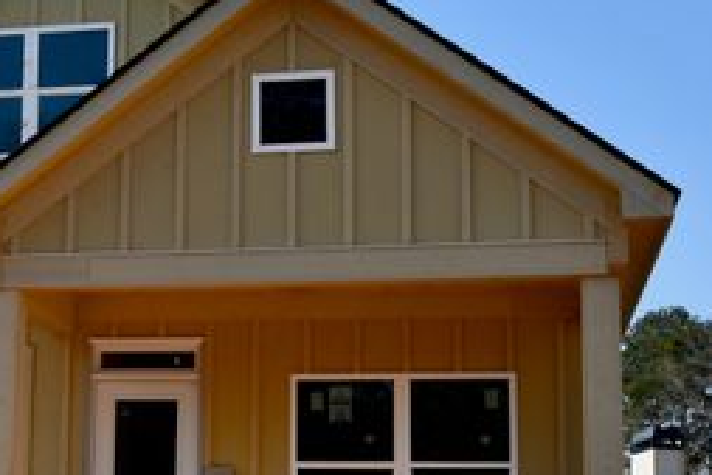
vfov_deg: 19.2
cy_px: 232
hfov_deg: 27.4
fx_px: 1405
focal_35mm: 71
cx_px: 62
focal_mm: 24
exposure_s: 1/250
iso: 100
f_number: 8
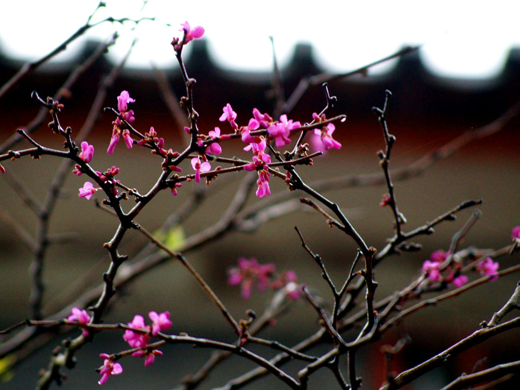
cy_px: 195
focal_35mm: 327
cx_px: 272
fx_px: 4913
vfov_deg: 4.5
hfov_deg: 6.1
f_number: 5.6
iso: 1600
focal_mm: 200
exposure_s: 1/250
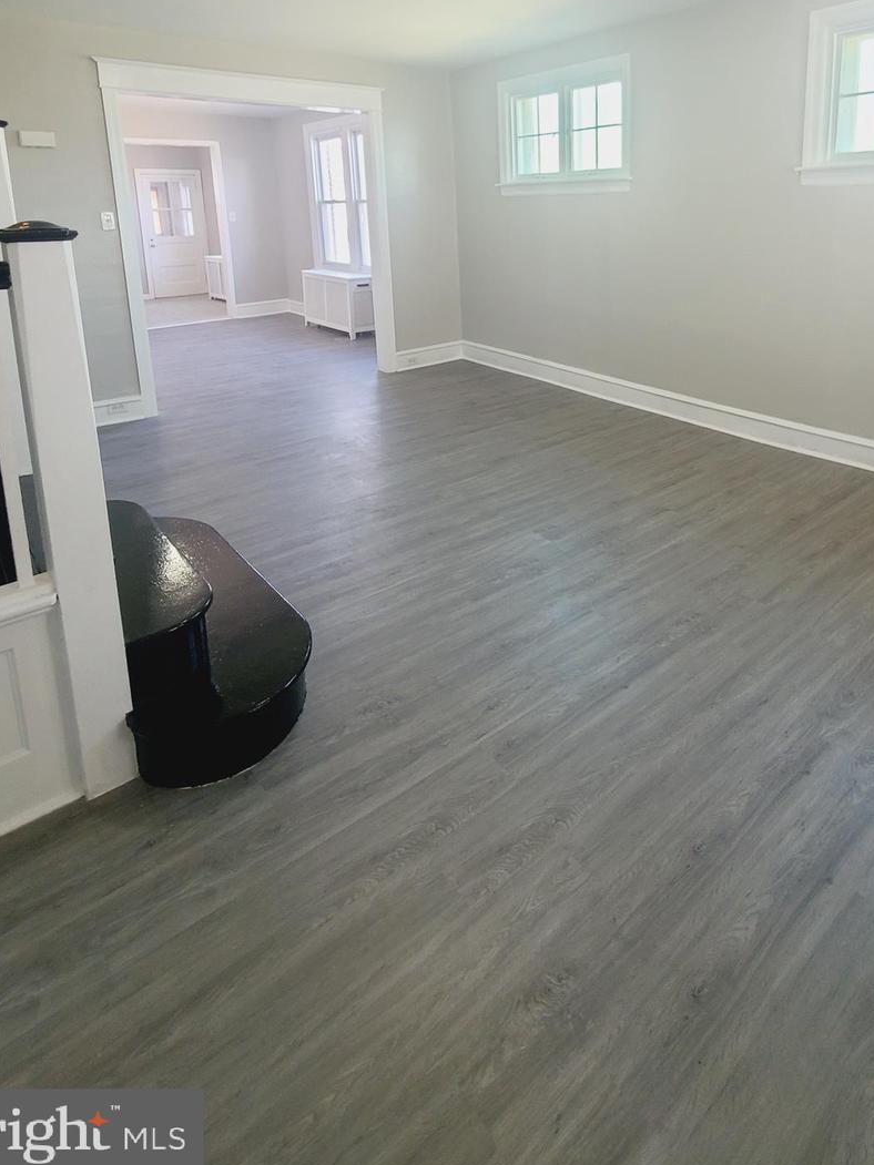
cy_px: 328
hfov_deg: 67.2
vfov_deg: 79.8
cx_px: 566
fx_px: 640
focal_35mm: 19
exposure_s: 1/60
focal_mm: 2.2
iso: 125
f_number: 2.2
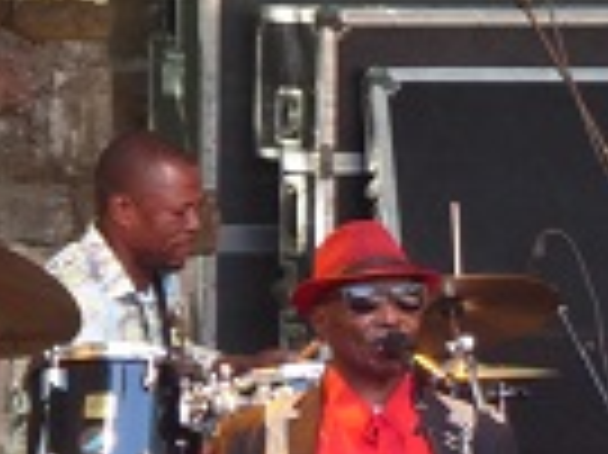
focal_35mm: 1183
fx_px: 20760
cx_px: 288
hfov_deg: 1.7
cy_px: 364
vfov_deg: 1.3
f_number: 6
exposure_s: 1/40
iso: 400
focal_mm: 71.7
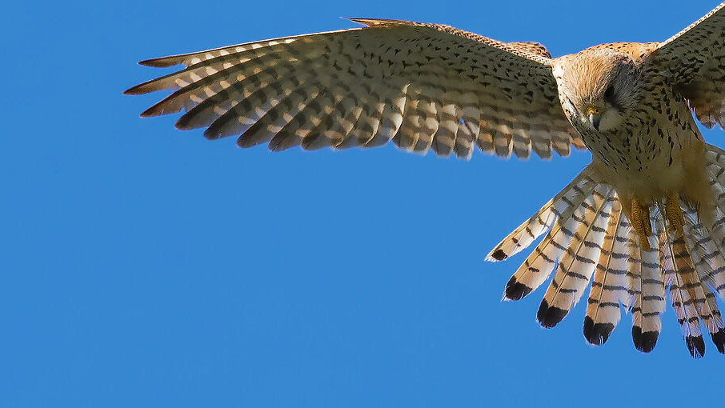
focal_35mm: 3328
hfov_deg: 0.6
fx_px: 63989
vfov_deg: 0.4
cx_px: 587
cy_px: 162
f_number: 8
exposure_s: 1/1000
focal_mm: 600
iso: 500
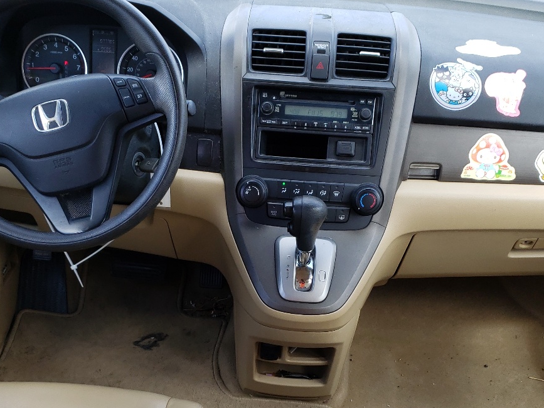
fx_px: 754
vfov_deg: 29.8
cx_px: 255
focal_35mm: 48
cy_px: 306
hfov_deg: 39.6
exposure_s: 1/250
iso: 50
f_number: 1.5
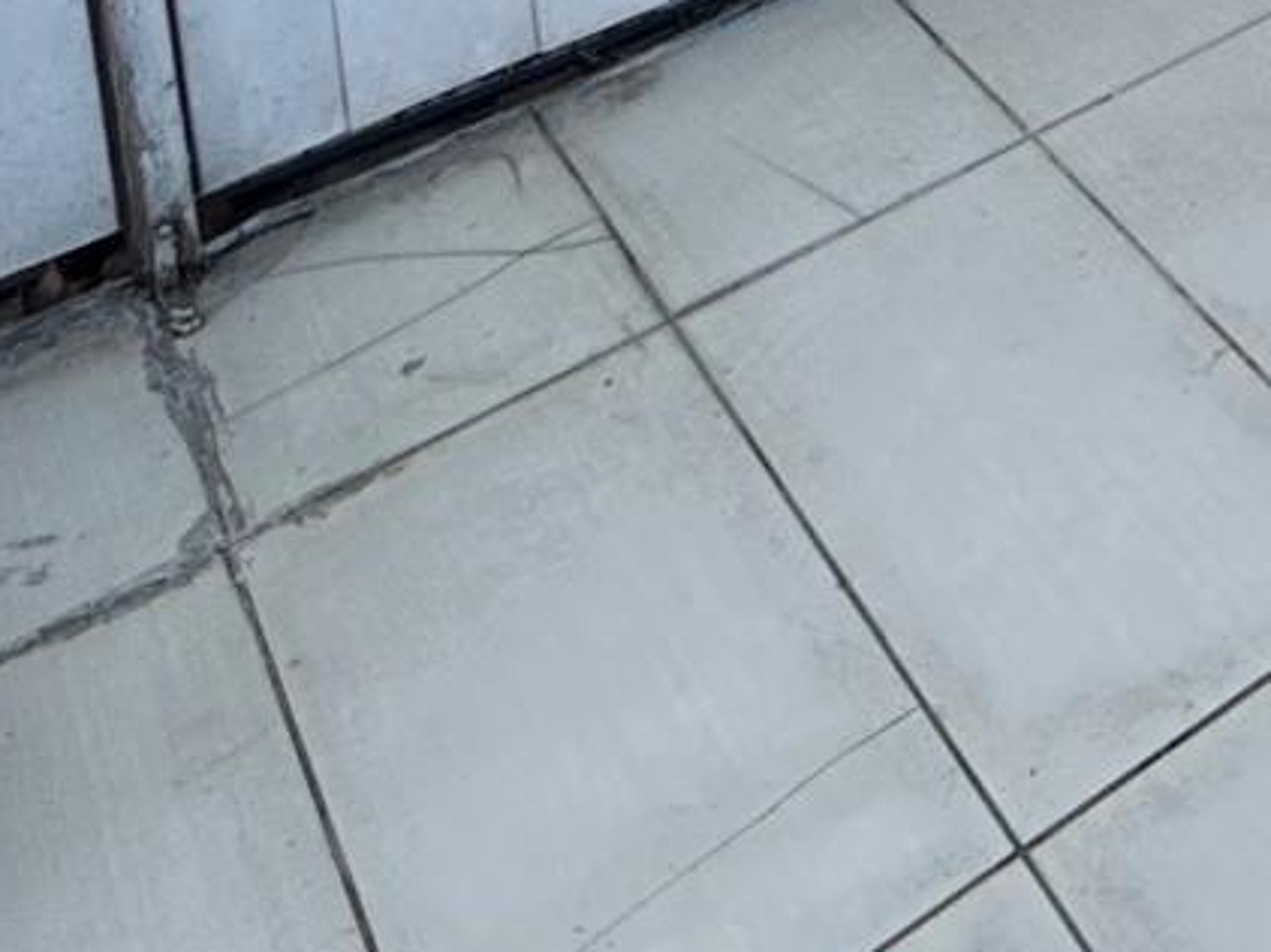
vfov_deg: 16.3
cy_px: -979
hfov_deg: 24.2
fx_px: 2495
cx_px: 1753
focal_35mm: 68
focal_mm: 2.22
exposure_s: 1/442
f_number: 2.2
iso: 64
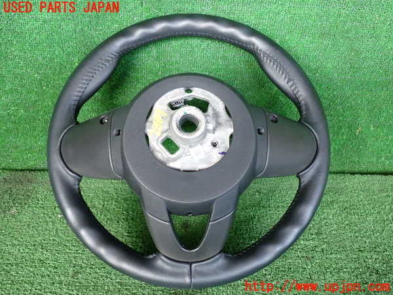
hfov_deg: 56.8
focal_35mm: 32
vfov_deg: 44.2
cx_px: 196
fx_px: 363
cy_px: 148
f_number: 2.4
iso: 640
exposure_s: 1/125
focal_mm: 5.79
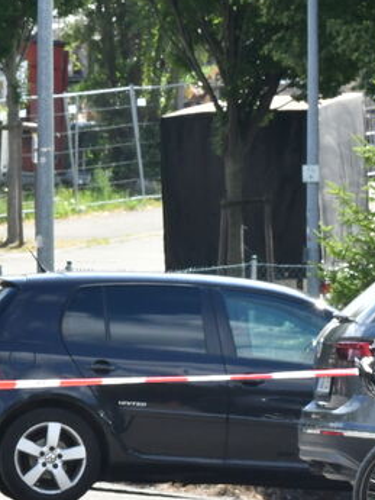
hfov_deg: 2.2
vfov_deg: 2.9
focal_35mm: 678
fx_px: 9782
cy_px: 190
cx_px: -337
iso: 800
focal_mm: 135
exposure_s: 1/250
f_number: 16
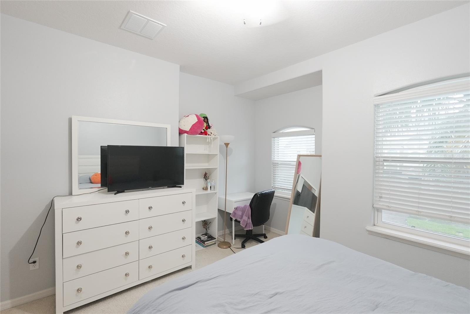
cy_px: 157
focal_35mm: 16
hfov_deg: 96.7
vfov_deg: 73.8
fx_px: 209
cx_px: 235
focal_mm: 11
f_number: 1.8
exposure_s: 1/30
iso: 640
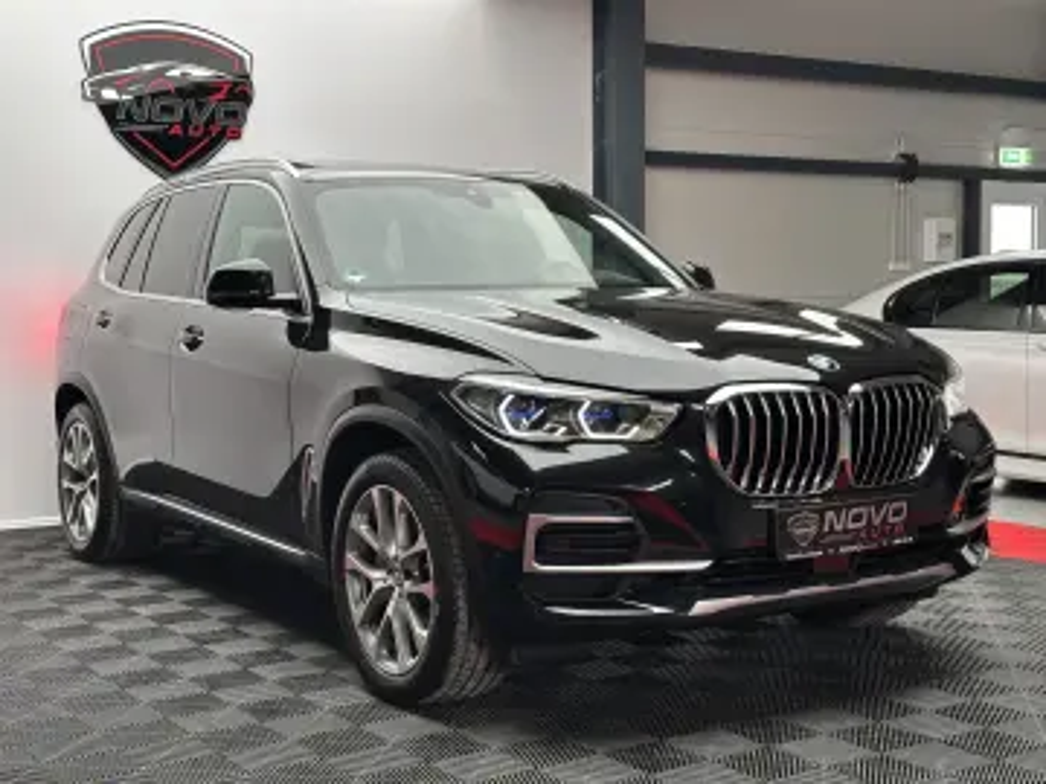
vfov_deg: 30.3
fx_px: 1450
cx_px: 523
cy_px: 392
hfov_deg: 39.7
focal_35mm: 48
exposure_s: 1/70
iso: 80
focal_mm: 6.86
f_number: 1.78
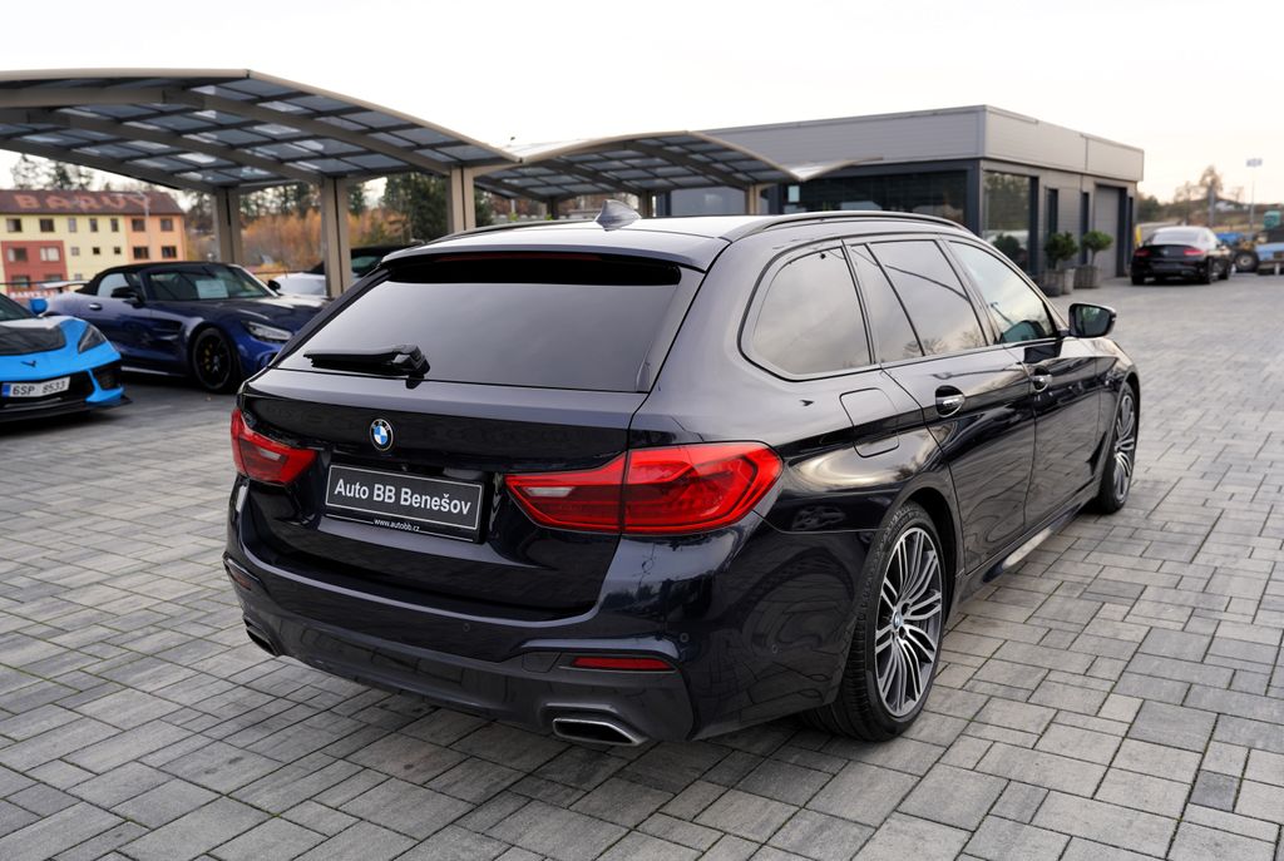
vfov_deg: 42.5
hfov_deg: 60.2
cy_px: 430
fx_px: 1108
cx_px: 642
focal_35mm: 31
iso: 100
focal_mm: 31
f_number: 4
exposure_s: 1/80
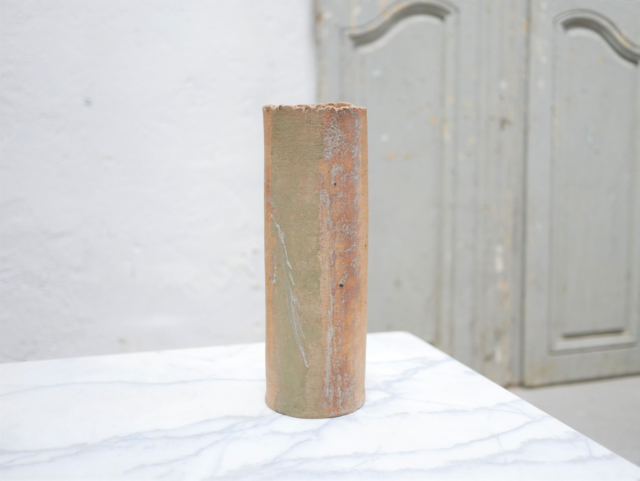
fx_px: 740
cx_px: 320
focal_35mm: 40
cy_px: 240
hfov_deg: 46.8
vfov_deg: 36.0
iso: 1250
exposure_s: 1/60
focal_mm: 20
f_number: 1.7
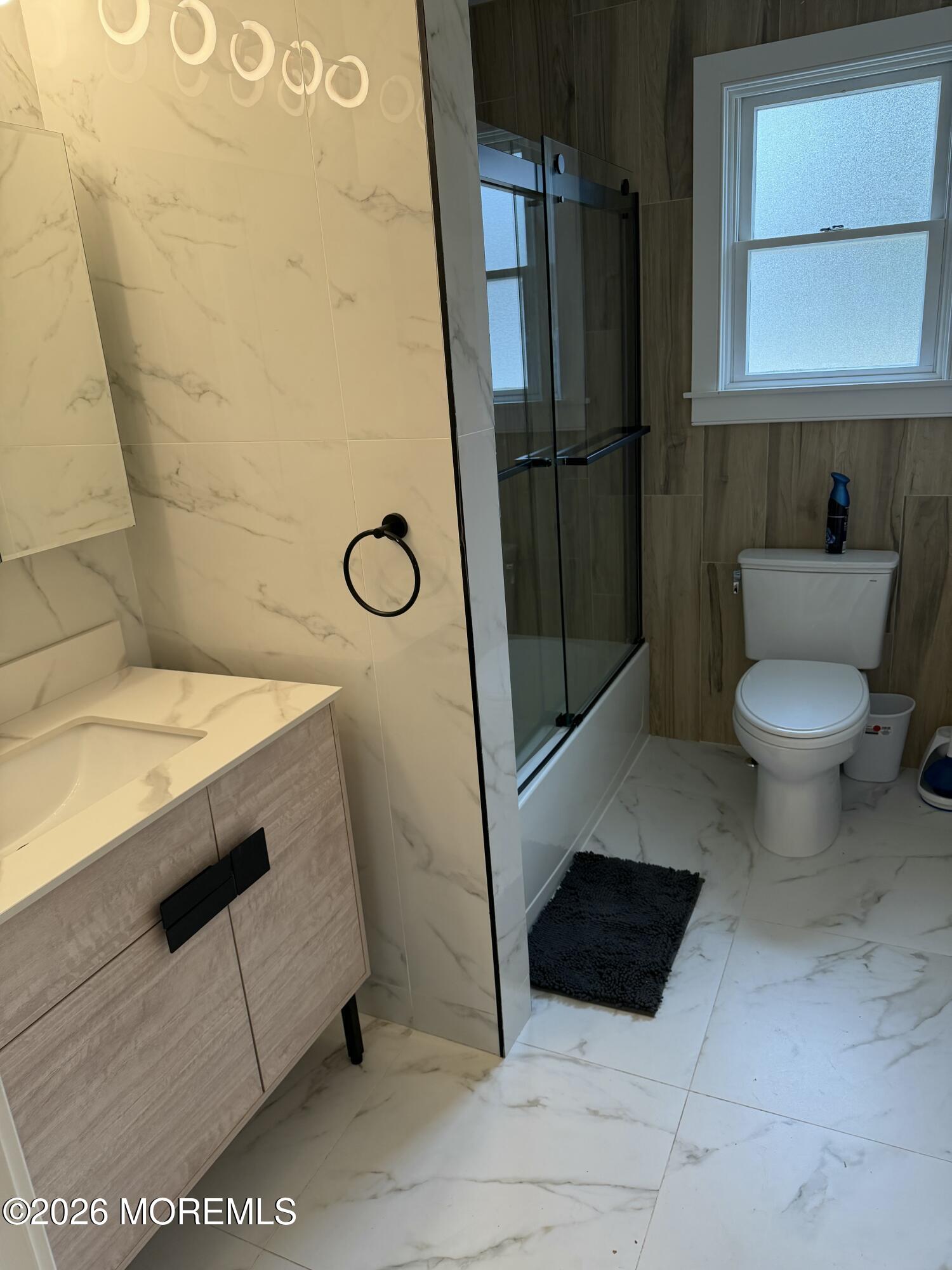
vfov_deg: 71.6
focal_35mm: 24
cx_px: 476
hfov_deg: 56.8
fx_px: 880
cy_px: 635
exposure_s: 1/120
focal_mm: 6.76
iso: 160
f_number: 1.78
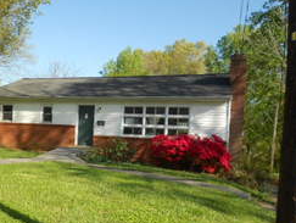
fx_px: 317
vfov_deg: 38.6
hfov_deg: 49.0
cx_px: 94
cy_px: 135
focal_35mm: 37
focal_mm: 4.6
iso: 80
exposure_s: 1/500
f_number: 3.2
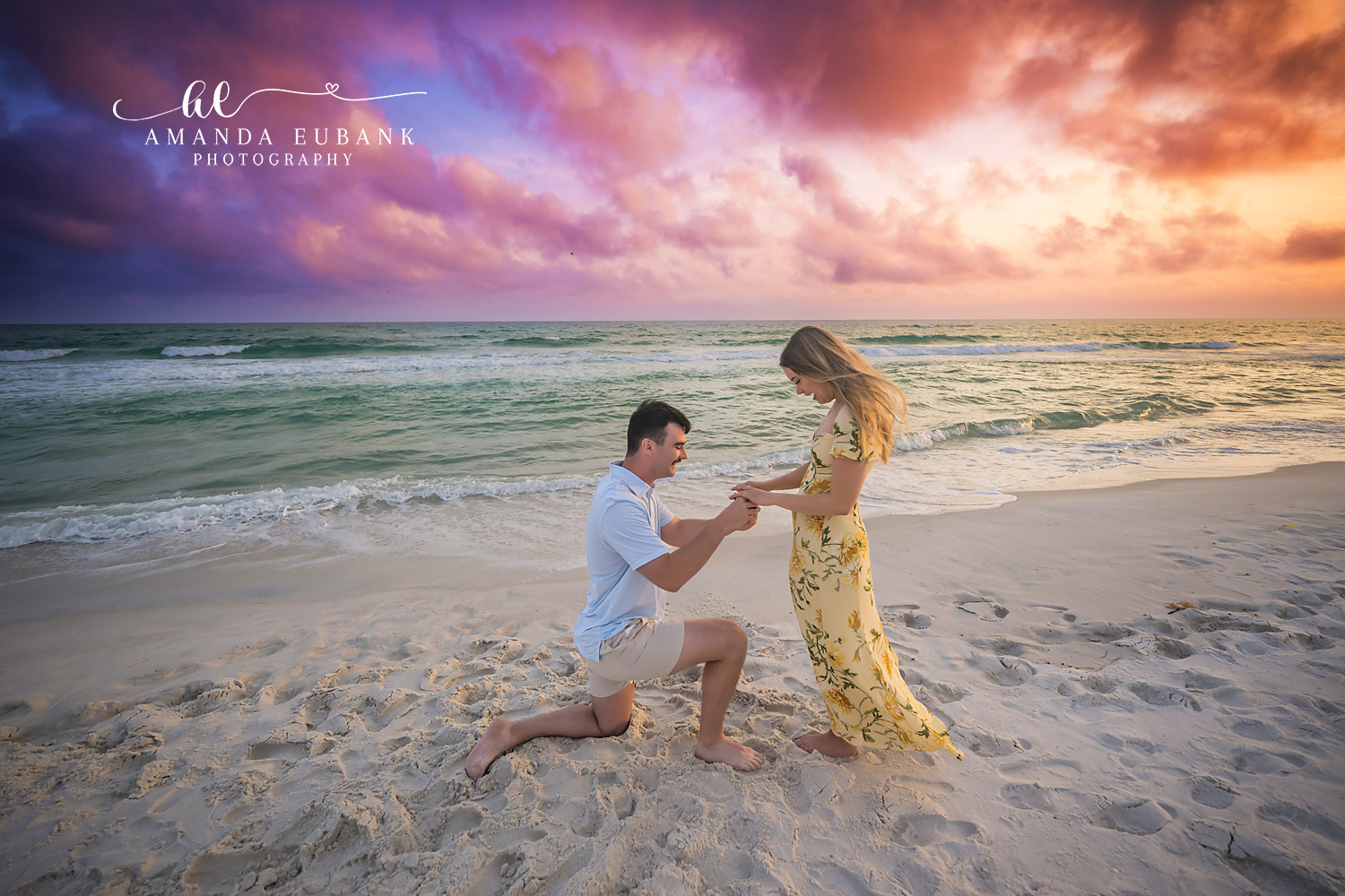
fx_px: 560
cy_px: 448
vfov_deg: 77.3
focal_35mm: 15
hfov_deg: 100.4
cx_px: 672
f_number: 2.8
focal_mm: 15
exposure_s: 1/2000
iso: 400
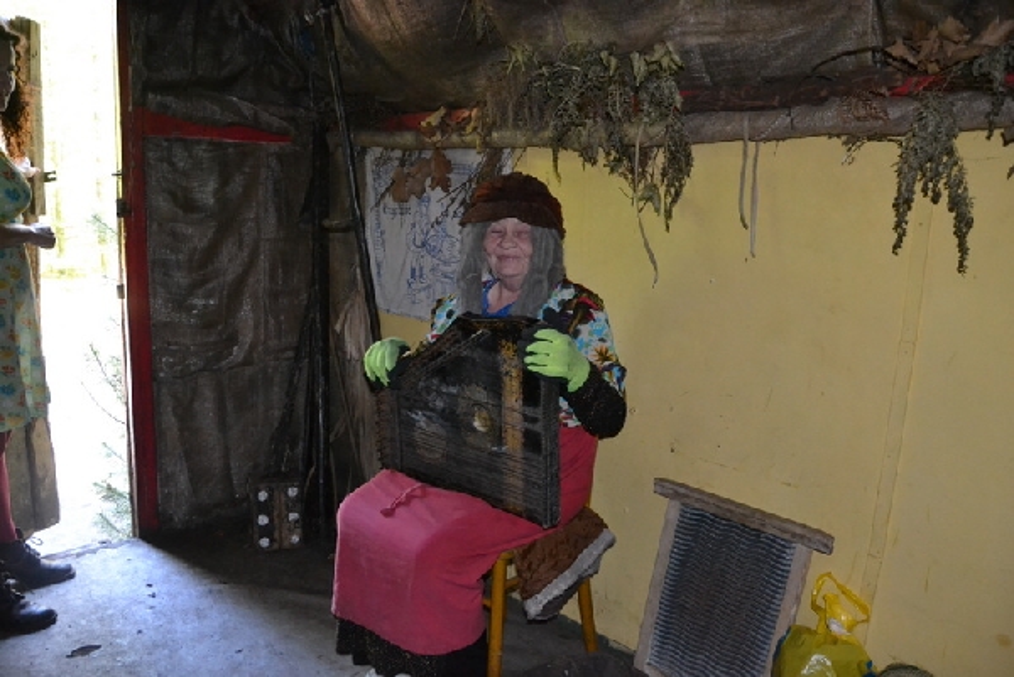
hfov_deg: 67.3
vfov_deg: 48.0
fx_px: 761
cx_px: 507
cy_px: 338
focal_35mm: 27
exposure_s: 1/60
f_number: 3.5
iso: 3200
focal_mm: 18
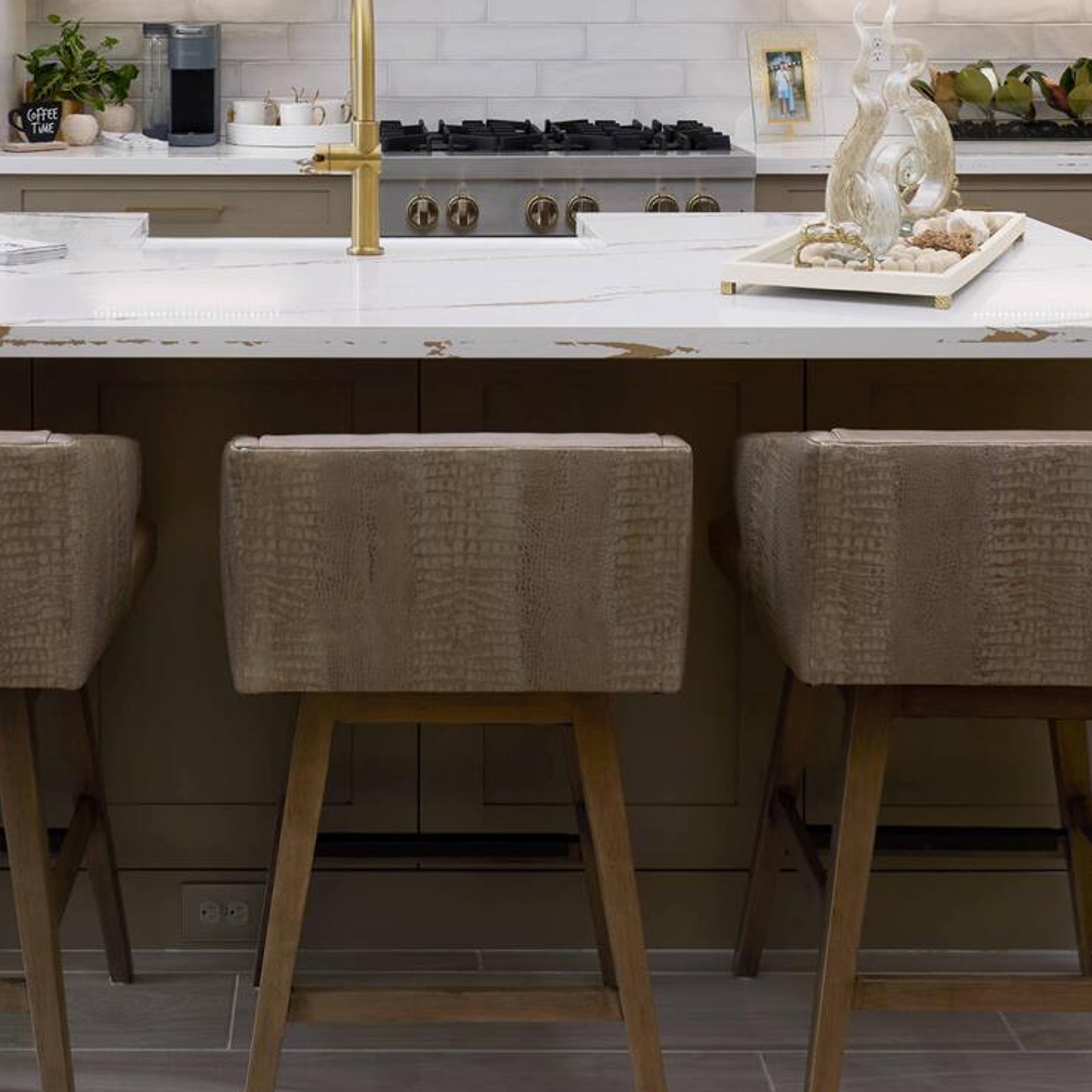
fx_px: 2106
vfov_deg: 27.4
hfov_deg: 28.9
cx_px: 389
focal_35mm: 59
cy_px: -9
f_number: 5.6
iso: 100
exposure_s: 1/200
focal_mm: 12
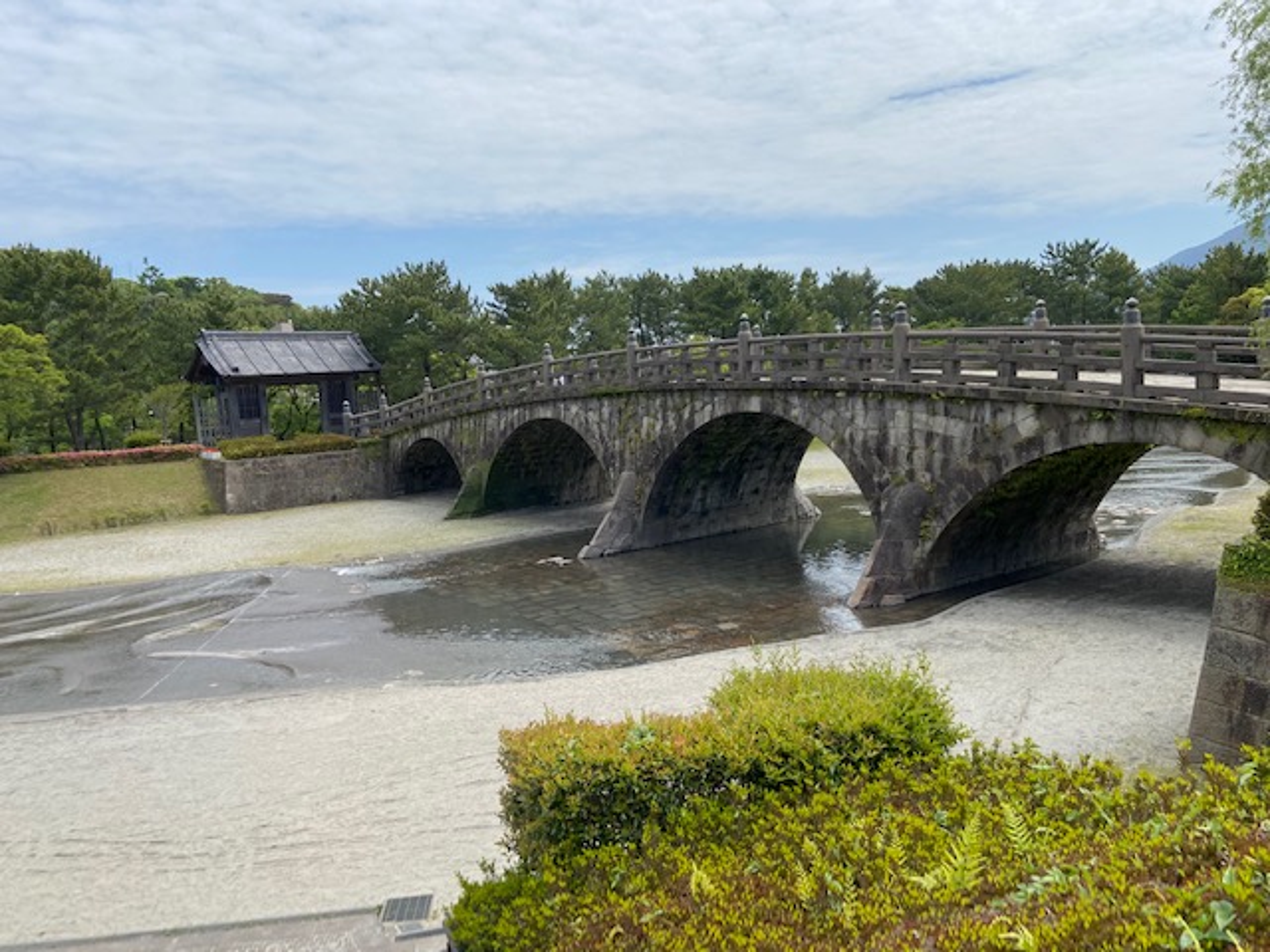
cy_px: 476
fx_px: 954
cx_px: 635
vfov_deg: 53.1
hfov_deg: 67.3
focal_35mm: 26
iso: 32
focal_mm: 4.25
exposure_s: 1/3205
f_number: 1.8
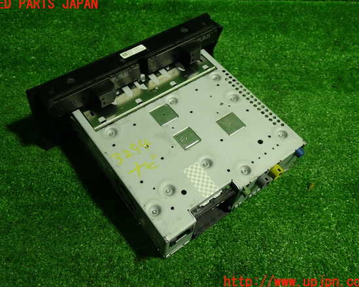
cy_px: 143
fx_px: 340
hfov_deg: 55.7
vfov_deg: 45.8
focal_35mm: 32
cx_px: 175
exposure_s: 1/50
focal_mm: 5.4
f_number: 2.3
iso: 200
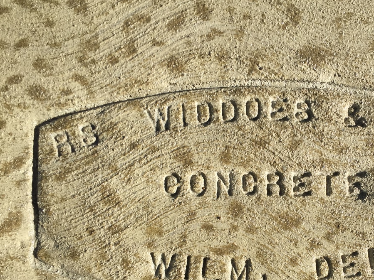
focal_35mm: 43
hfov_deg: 42.9
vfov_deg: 33.1
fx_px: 465
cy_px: 199
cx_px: 265
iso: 32
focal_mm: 4.15
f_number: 2.2
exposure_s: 1/2326
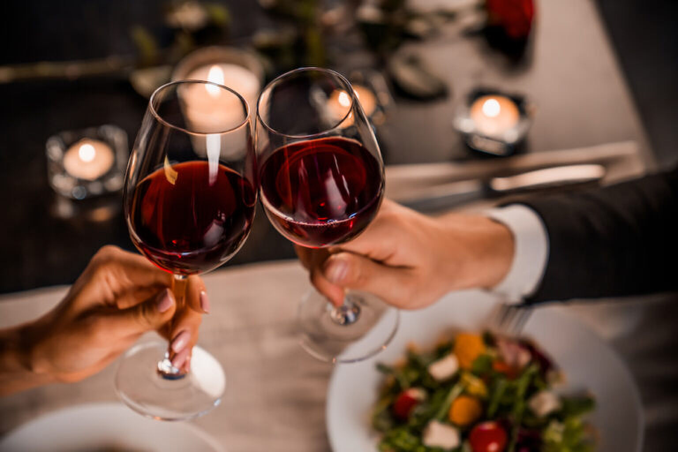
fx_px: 1318
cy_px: 226
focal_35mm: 70
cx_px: 339
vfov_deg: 19.5
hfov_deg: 28.8
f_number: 3.2
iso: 800
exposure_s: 1/250
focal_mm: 70
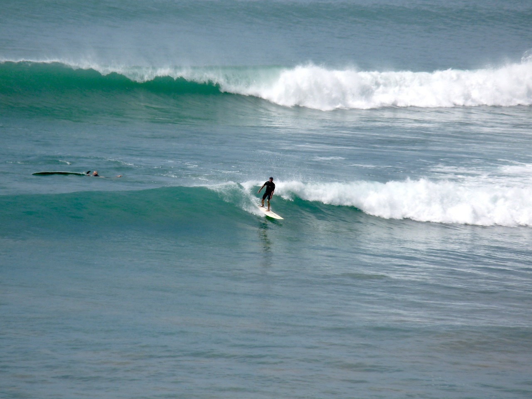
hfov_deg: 4.1
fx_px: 7469
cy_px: 200
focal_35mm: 486
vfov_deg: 3.1
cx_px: 266
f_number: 8
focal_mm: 86.4
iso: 100
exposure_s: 1/500
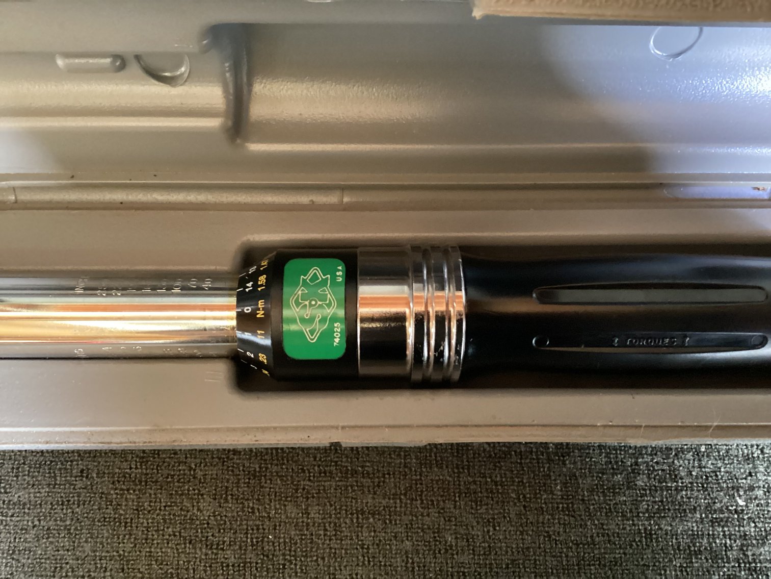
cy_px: 290
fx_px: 691
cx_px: 386
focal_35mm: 31
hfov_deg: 58.3
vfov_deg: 45.4
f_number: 2.4
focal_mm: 3.3
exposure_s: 1/20
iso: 640
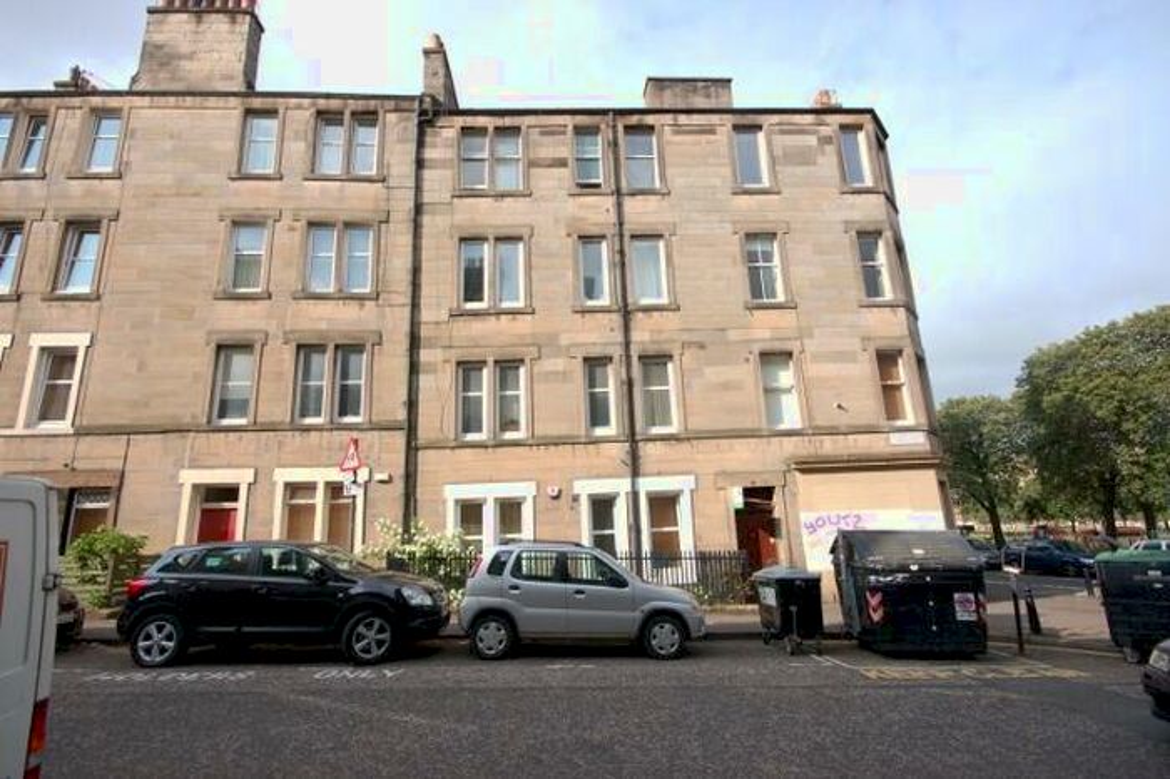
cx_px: 585
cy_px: 390
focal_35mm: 17
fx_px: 560
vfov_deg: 69.6
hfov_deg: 92.5
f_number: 11
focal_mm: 11.5
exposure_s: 1/500
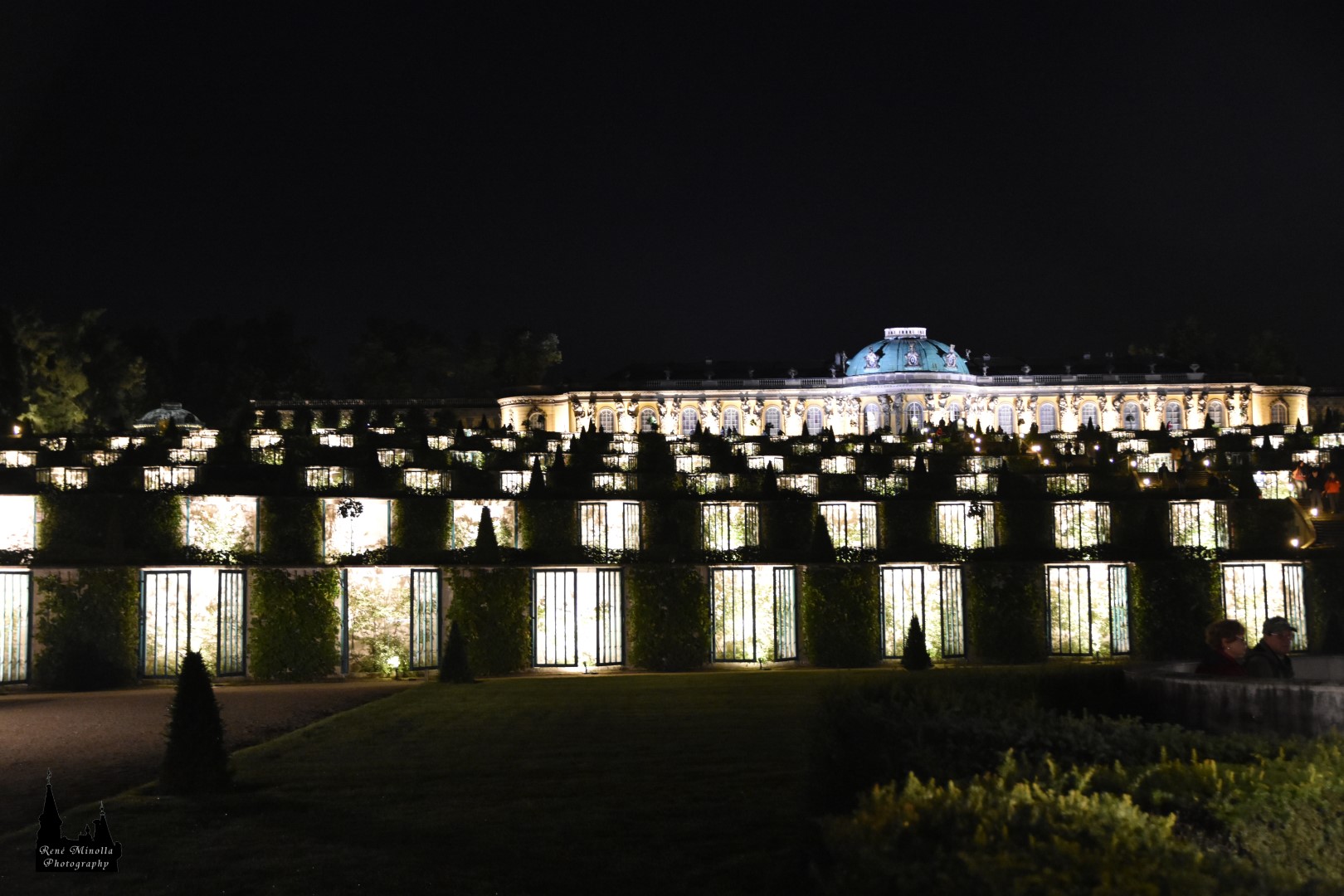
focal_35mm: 51
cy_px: 448
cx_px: 672
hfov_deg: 38.9
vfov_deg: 26.5
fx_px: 1904
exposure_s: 1/6
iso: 3200
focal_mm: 34
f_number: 3.3
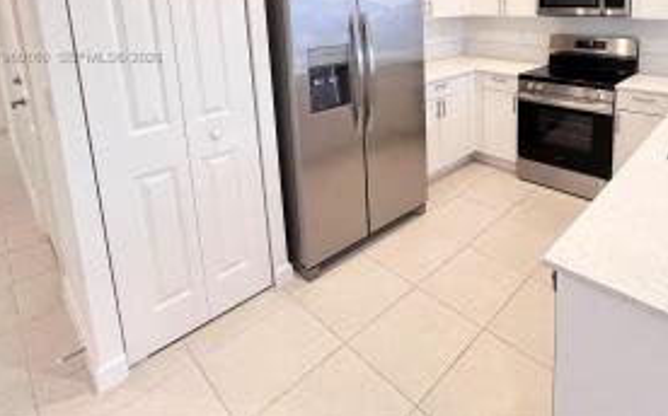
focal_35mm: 20
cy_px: 58
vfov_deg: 53.6
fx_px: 364
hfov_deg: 81.6
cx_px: 457
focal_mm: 1.57
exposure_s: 1/60
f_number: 1.8
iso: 250
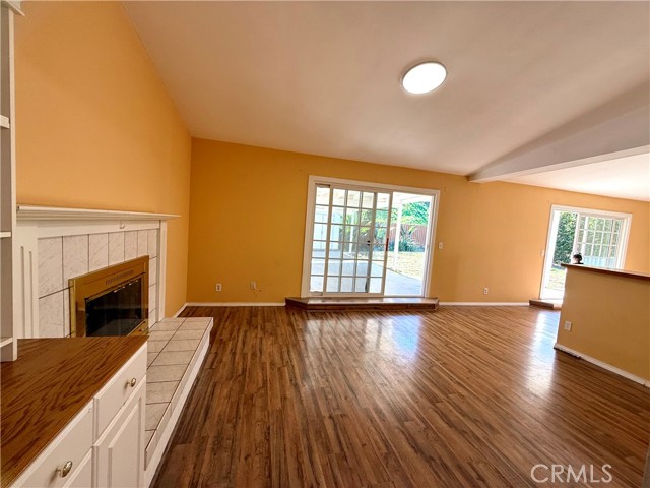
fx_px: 263
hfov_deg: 102.1
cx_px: 325
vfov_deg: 85.7
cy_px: 244
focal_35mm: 14
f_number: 2.2
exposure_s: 1/120
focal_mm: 2.22
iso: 80
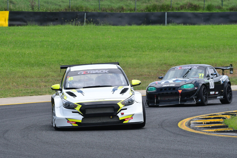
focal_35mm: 390
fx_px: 2568
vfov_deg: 3.5
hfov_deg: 5.3
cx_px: 118
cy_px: 79
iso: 640
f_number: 11
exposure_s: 1/640
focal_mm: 260
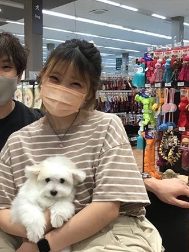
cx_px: 39
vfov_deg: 44.8
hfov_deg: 33.4
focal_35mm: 42
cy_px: 126
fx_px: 306
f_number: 2.4
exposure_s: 1/30
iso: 64
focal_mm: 3.3
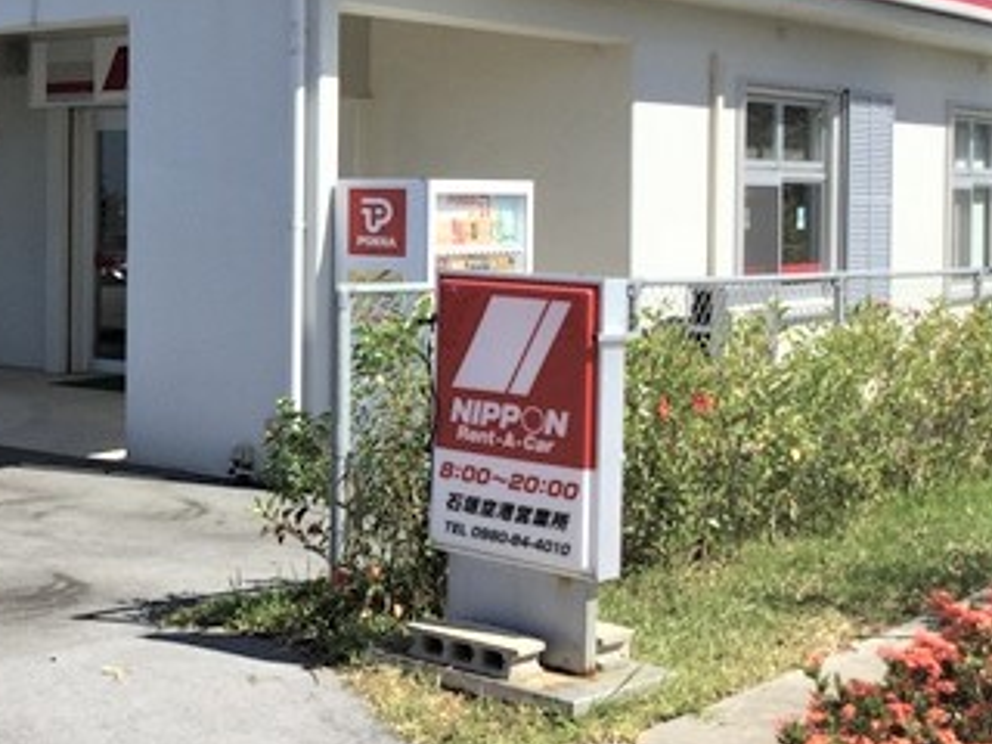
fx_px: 1777
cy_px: 208
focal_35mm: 62
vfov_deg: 23.5
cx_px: 3
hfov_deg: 29.2
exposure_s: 1/1274
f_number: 2.4
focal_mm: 3.3
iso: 25
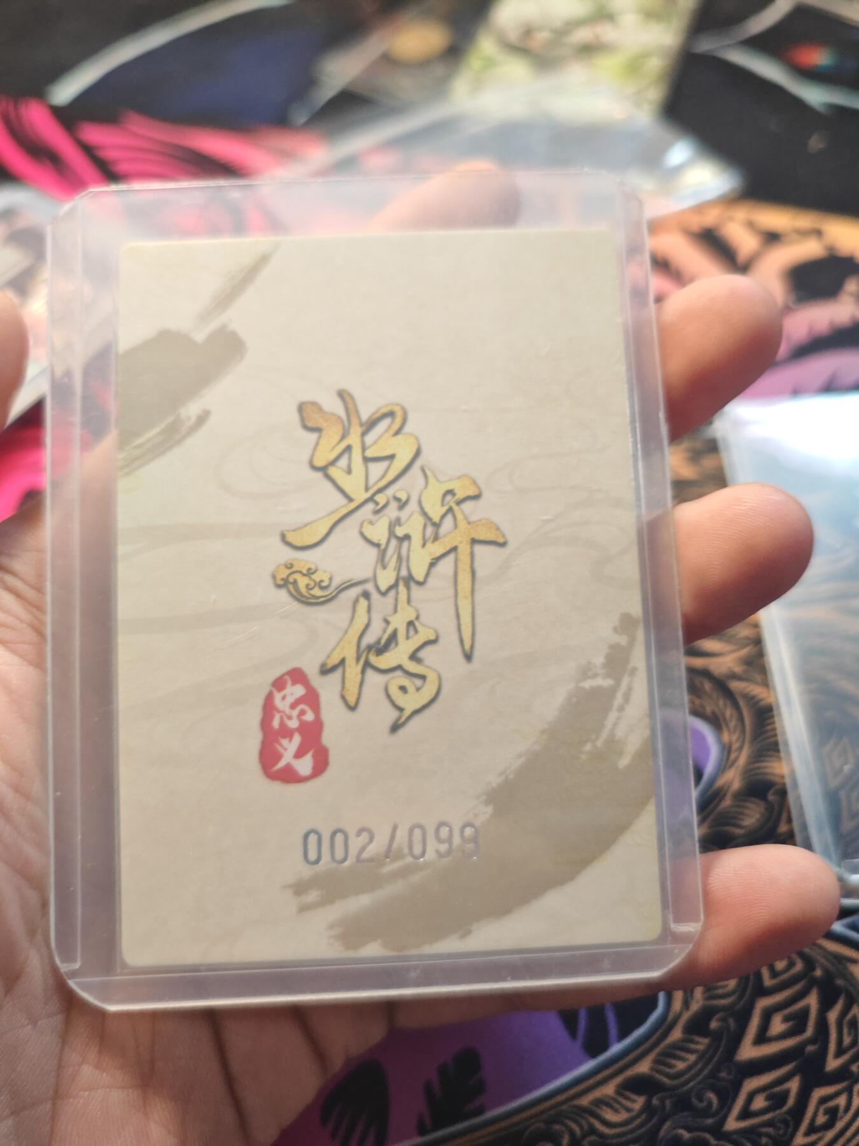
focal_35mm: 26
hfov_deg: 53.1
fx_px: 860
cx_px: 430
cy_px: 573
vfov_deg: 67.3
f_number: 1.6
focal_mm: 5.4
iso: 250
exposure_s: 1/100
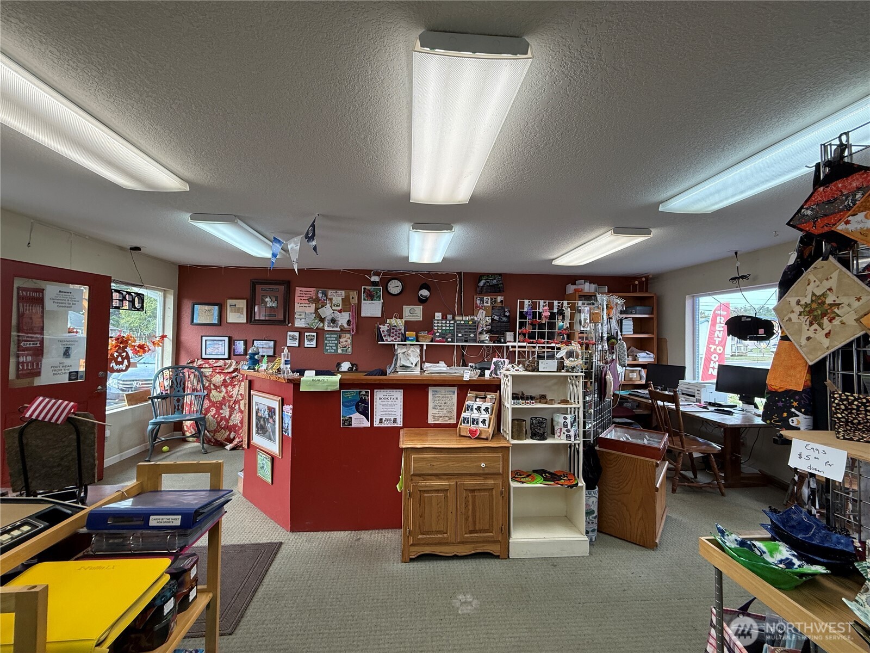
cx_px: 435
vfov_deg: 85.7
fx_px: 352
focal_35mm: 14
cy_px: 326
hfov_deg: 102.1
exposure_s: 1/120
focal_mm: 2.22
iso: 125
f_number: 2.2
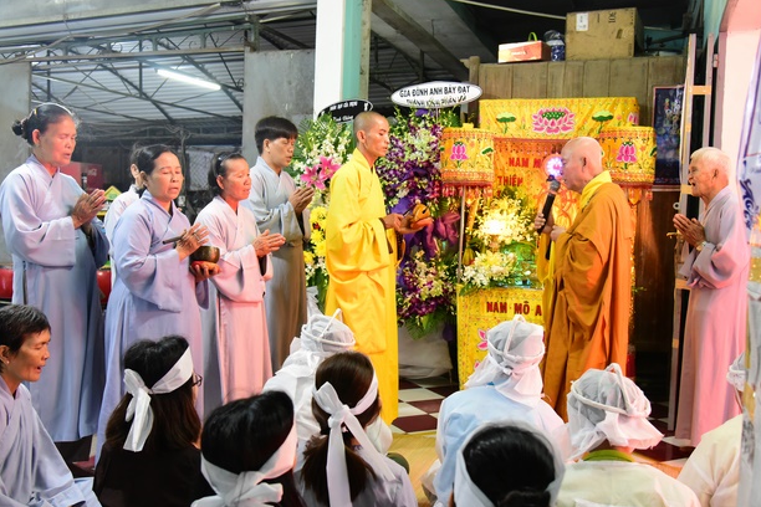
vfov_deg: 38.9
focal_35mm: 34
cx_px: 379
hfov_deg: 55.8
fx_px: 719
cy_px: 262
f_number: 4.5
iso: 5000
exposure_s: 1/60
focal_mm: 32
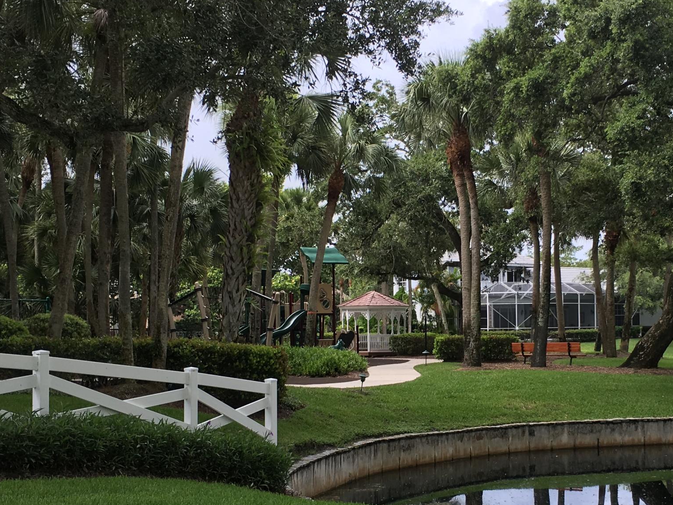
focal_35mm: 57
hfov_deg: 33.6
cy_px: 336
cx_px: 413
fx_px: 1108
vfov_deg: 25.5
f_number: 2.2
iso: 25
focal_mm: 4.15
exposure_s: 1/310
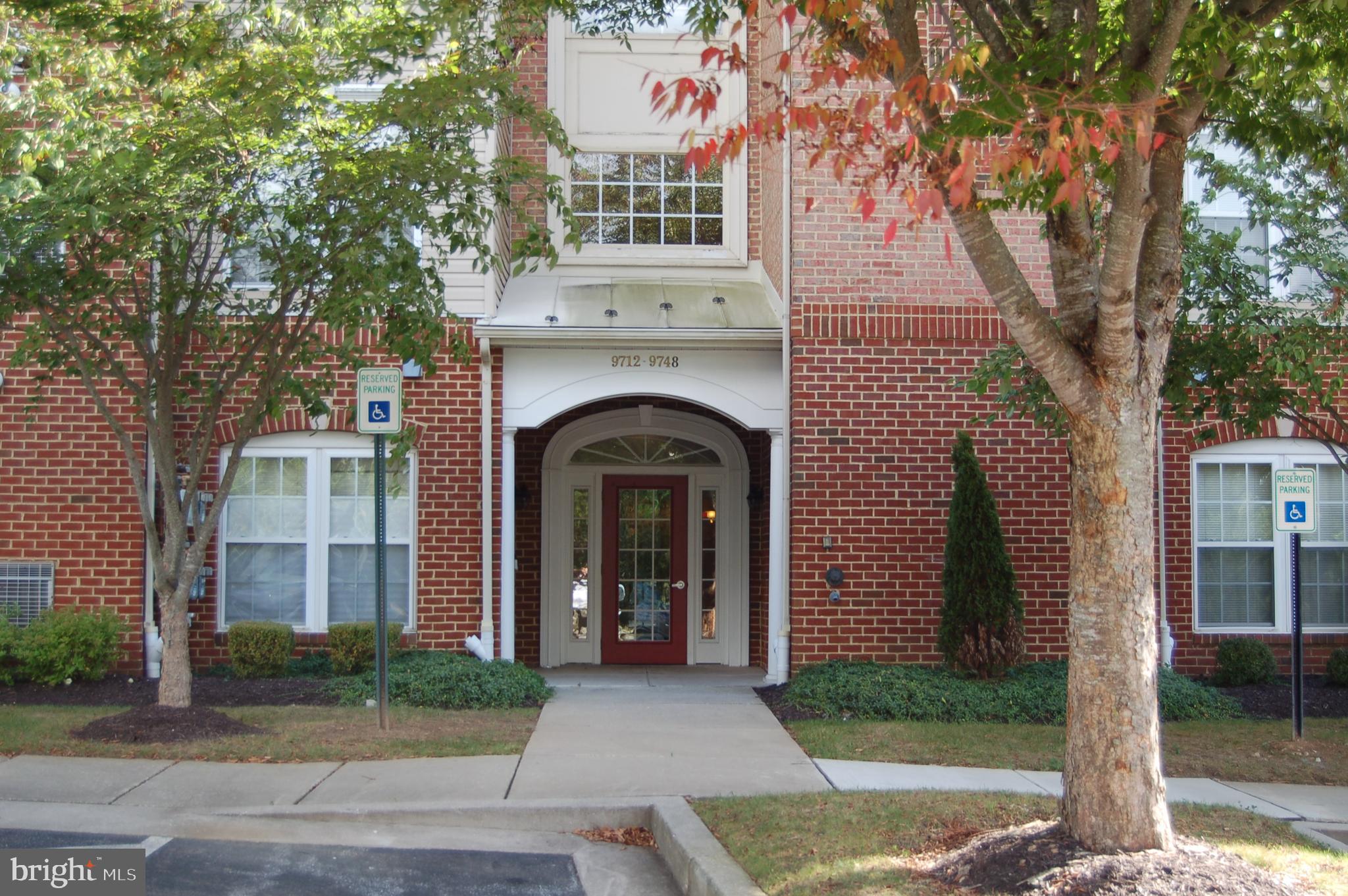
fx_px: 1739
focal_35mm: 46
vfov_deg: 28.9
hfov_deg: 42.4
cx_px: 674
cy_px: 448
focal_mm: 31
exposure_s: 1/160
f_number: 4.5
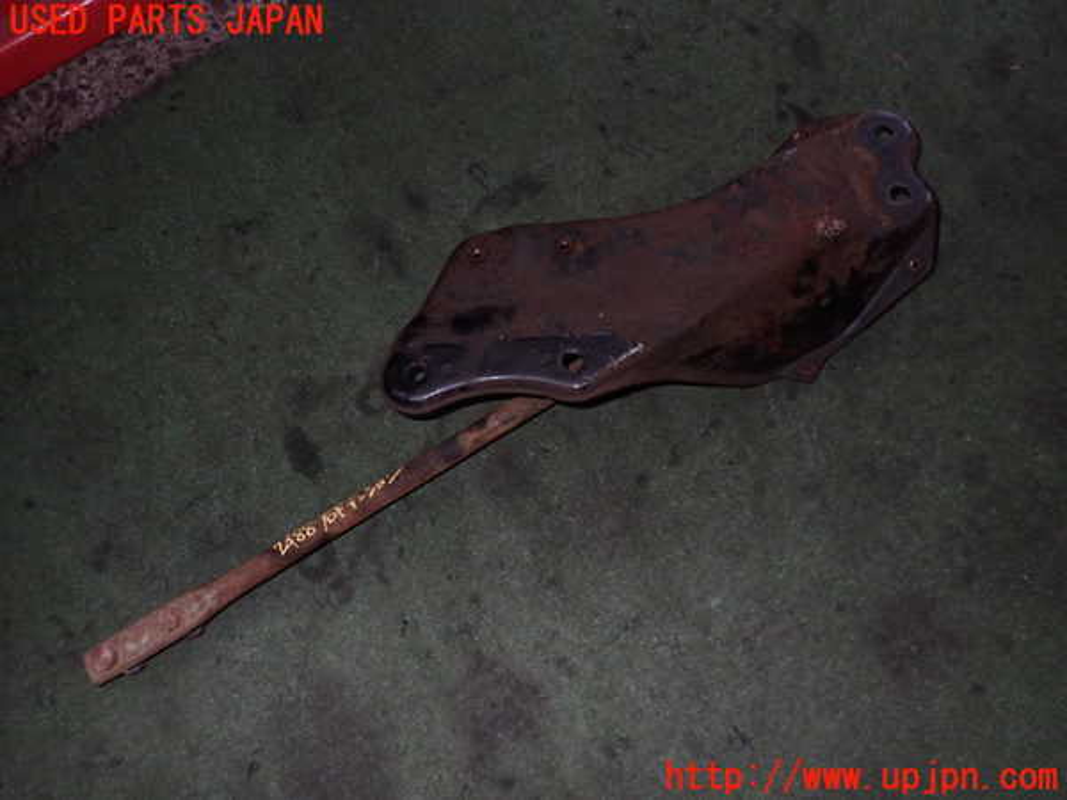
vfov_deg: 46.8
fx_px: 925
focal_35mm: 30
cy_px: 400
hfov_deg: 60.0
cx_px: 534
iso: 400
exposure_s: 1/30
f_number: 6.3
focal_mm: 5.4
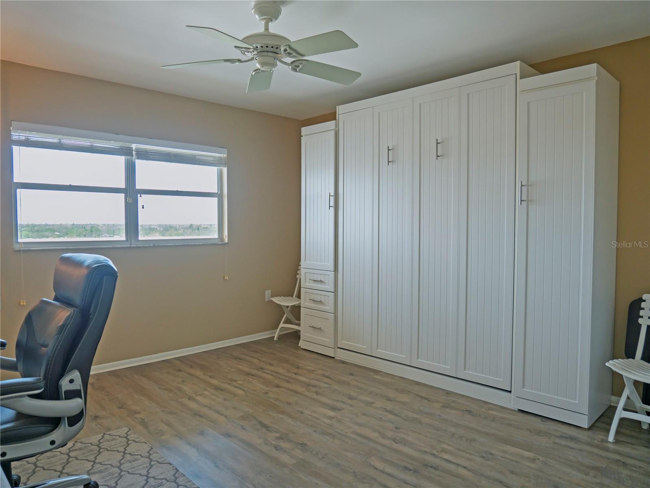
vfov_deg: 56.8
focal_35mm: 24
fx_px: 451
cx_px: 325
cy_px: 244
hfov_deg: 71.6
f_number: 4
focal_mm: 12
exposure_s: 1/125
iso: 200
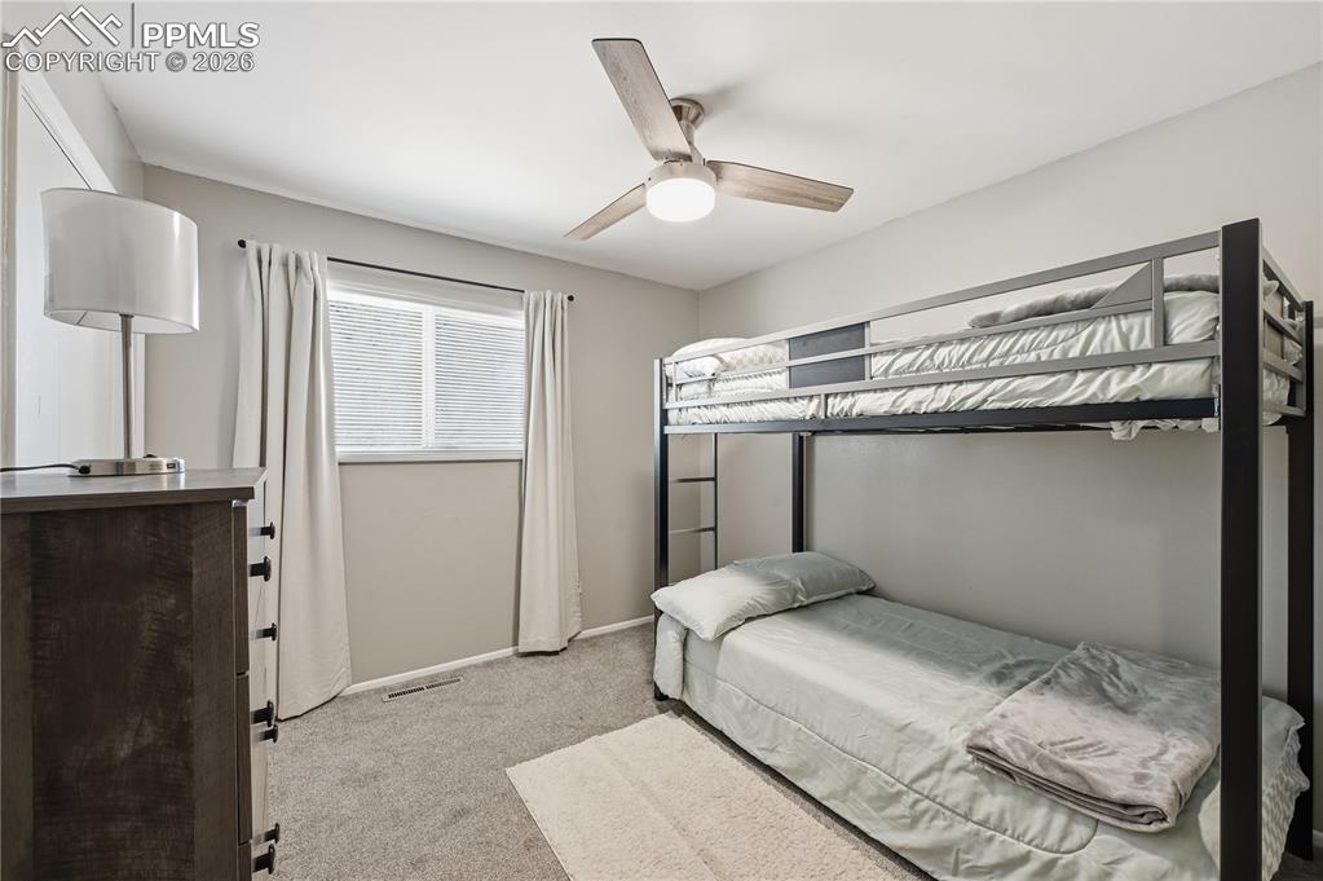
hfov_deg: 104.3
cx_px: 662
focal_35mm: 14
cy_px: 440
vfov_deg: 81.1
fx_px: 514
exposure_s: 1/20
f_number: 11
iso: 800
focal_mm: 14
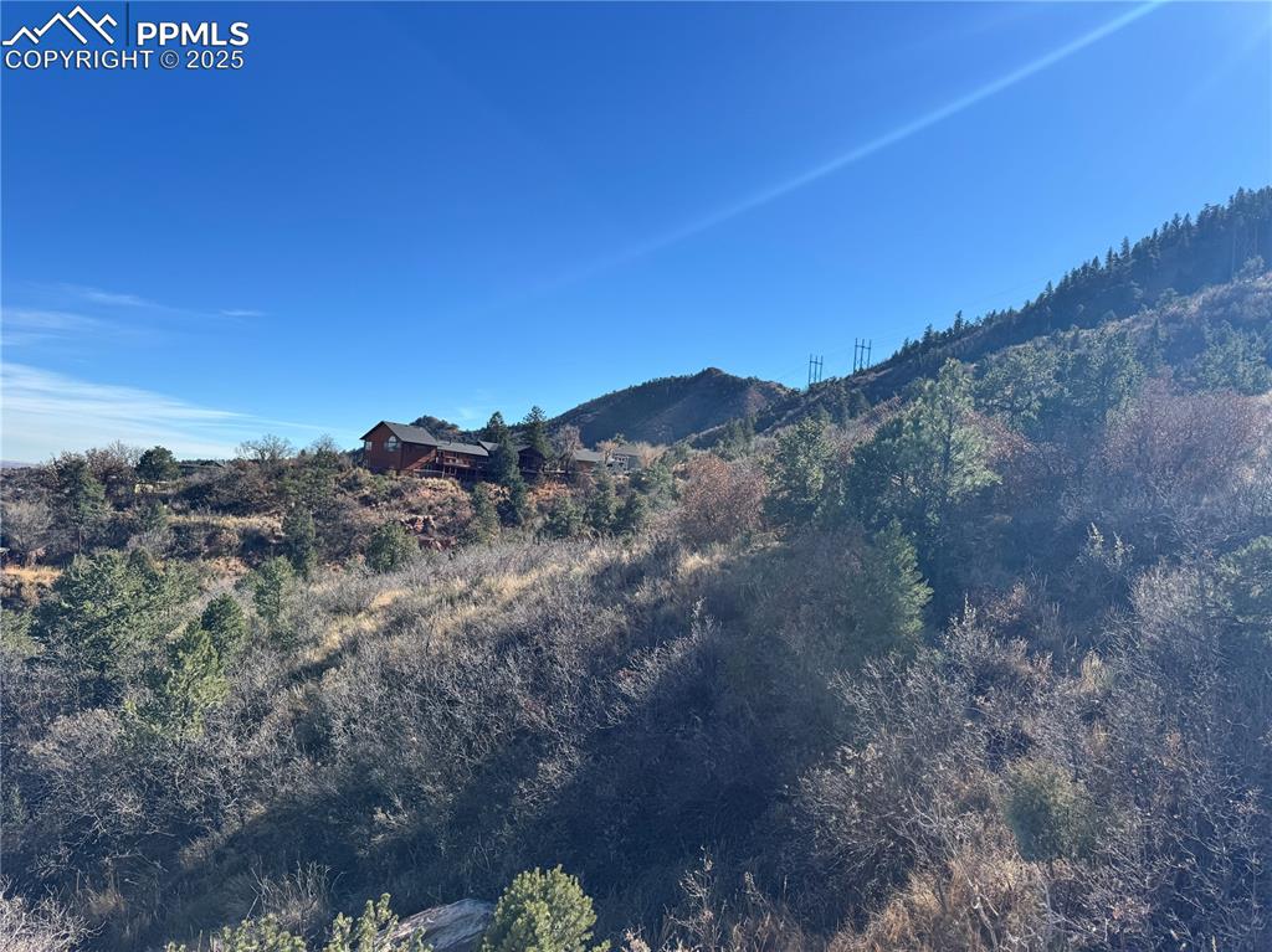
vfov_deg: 56.8
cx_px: 636
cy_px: 476
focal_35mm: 24
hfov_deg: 71.6
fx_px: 881
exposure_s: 1/4310
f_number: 1.78
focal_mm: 6.76
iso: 80
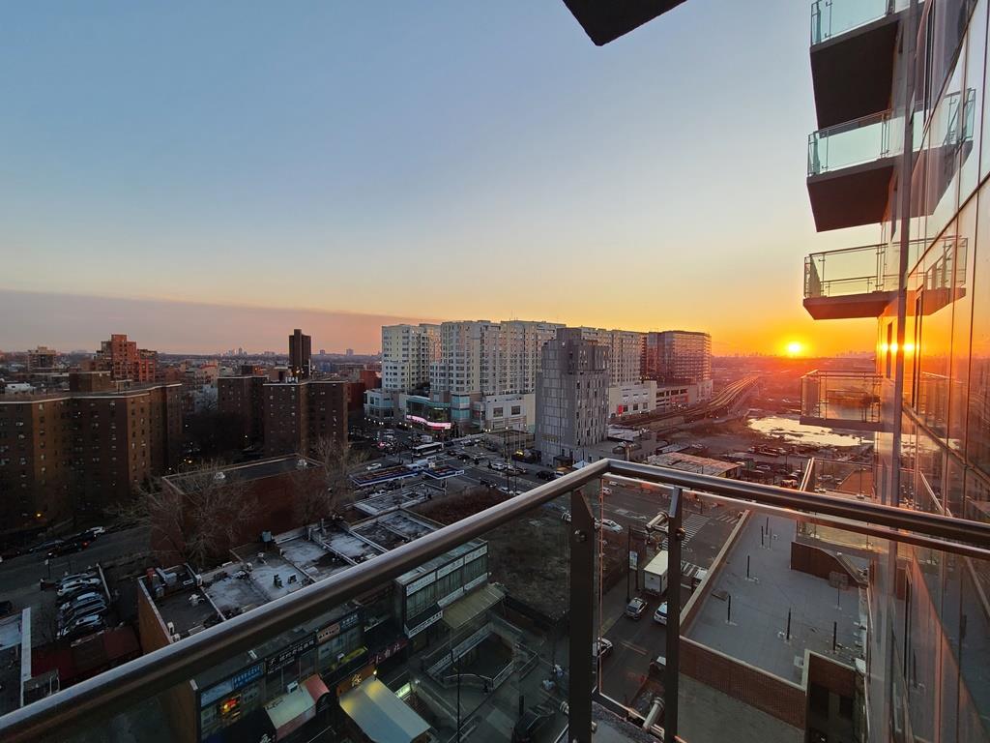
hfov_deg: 106.2
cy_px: 372
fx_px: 372
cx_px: 495
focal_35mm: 13
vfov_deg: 89.9
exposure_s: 1/234
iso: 50
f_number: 2.2
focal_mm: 2.2
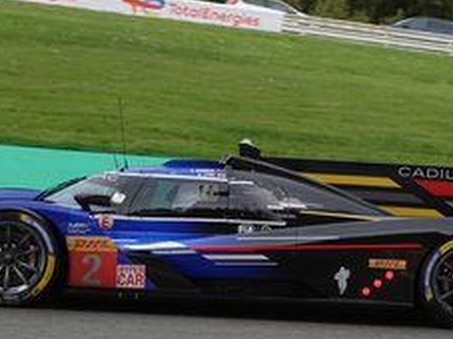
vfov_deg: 8.0
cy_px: 281
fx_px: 2420
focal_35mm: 185
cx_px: 245
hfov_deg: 10.7
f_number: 3.5
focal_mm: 35.68
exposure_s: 1/800
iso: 200
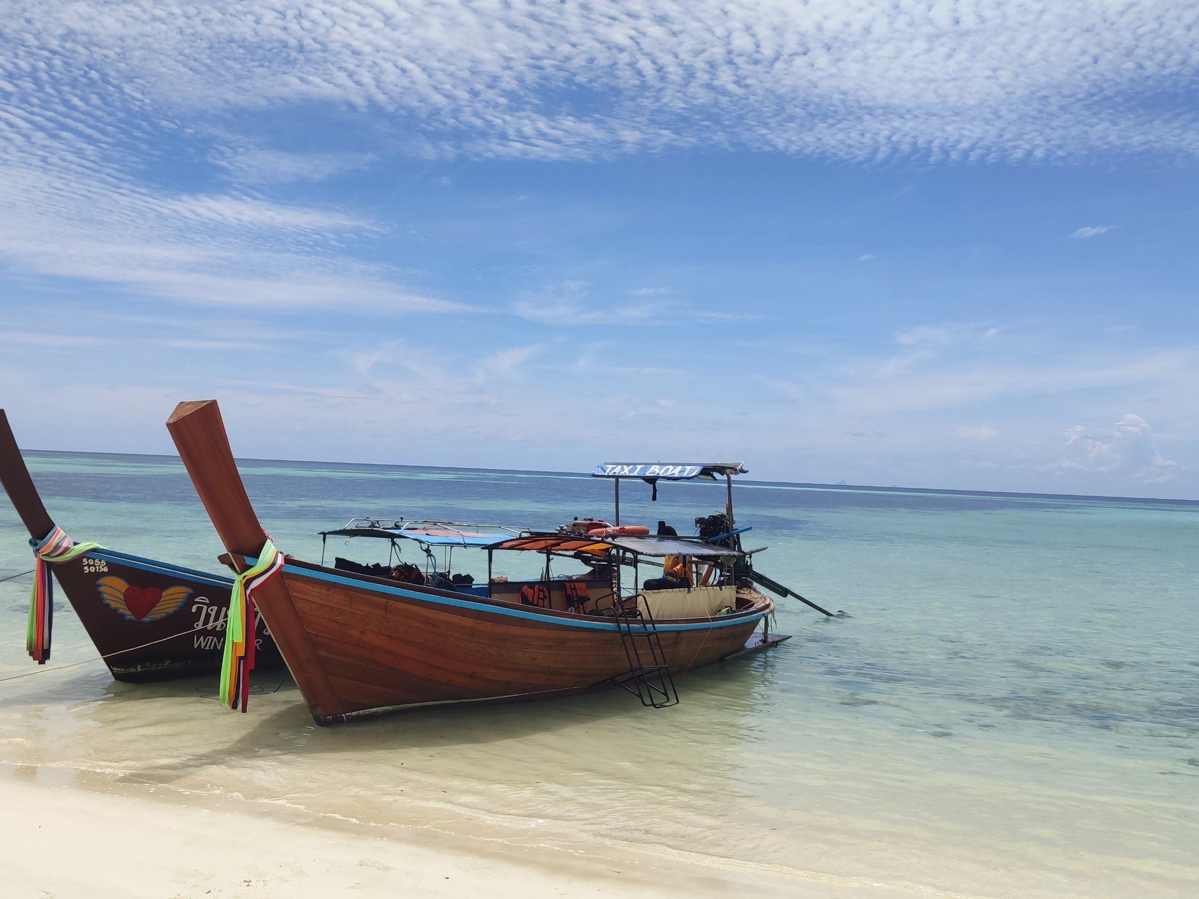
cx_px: 446
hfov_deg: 53.3
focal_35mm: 34
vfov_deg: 41.7
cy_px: 397
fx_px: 1178
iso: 112
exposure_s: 1/3333
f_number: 1.75
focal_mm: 4.75
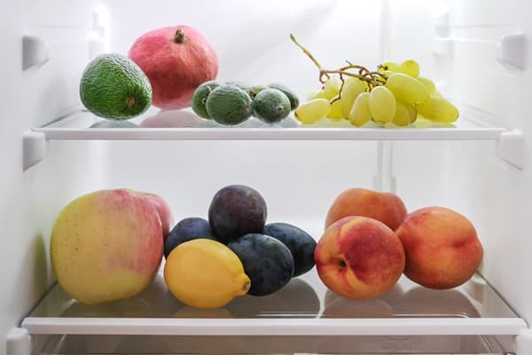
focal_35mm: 49
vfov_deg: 27.5
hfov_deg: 40.3
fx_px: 724
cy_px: 178
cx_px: 266
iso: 250
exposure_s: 1/5
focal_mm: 32.9
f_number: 3.6
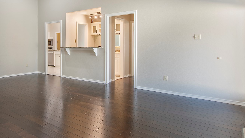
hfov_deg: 68.0
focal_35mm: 26
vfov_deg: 43.7
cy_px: 44
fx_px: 169
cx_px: 66
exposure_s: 1/2
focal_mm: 10
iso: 100
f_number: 8
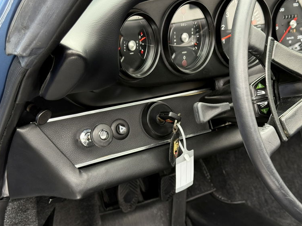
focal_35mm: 49
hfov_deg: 38.9
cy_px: 112
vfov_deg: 29.6
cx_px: 151
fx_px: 427
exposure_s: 1/121
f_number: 1.78
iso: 160
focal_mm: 6.76
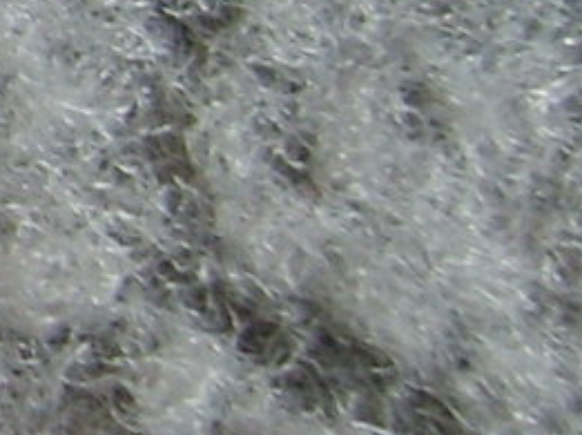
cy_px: -370
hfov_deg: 6.6
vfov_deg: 5.3
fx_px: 4617
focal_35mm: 275
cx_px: -1175
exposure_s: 1/30
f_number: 2.8
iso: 64
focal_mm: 7.4
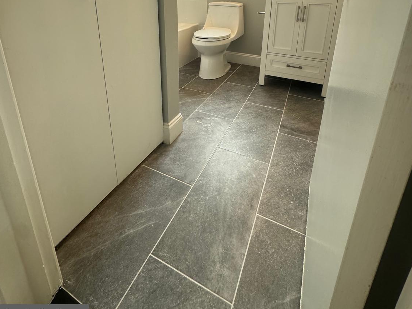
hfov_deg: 84.7
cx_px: 207
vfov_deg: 61.9
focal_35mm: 19
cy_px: 55
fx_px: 226
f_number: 2.2
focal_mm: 2.22
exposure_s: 1/60
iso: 250
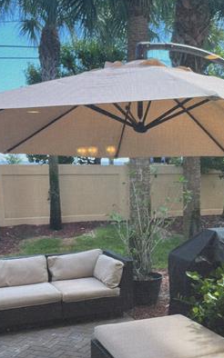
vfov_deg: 46.2
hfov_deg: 30.4
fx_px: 411
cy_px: 250
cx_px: 137
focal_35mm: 42
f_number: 1.6
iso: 40
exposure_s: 1/180
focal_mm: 5.1
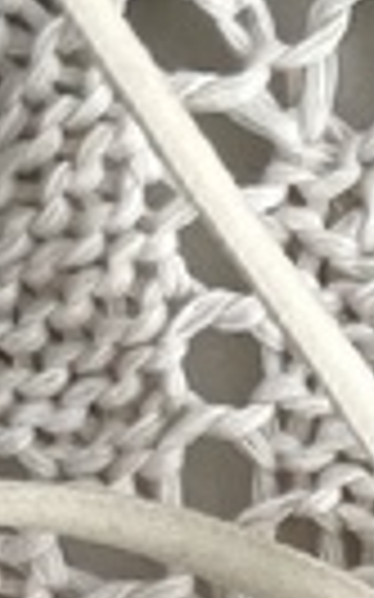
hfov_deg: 5.8
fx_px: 3379
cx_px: 1253
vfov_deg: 8.2
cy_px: 1956
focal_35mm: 207
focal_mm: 5.1
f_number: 1.6
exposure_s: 1/314
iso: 50
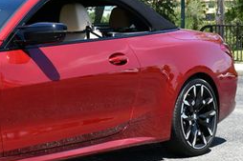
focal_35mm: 111
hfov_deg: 17.7
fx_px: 749
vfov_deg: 12.3
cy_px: 48
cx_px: -39
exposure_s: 1/250
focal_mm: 22
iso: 140
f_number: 8
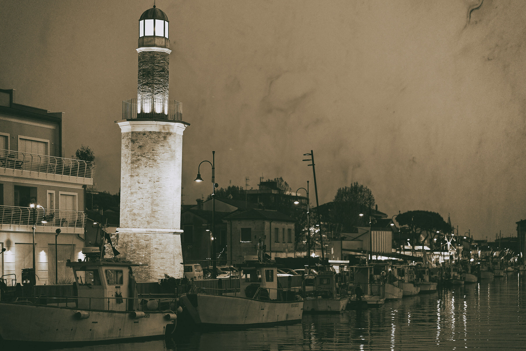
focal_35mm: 85
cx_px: 263
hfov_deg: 23.9
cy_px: 176
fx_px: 1242
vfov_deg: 16.1
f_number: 1.8
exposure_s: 1/100
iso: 1600
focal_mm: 85
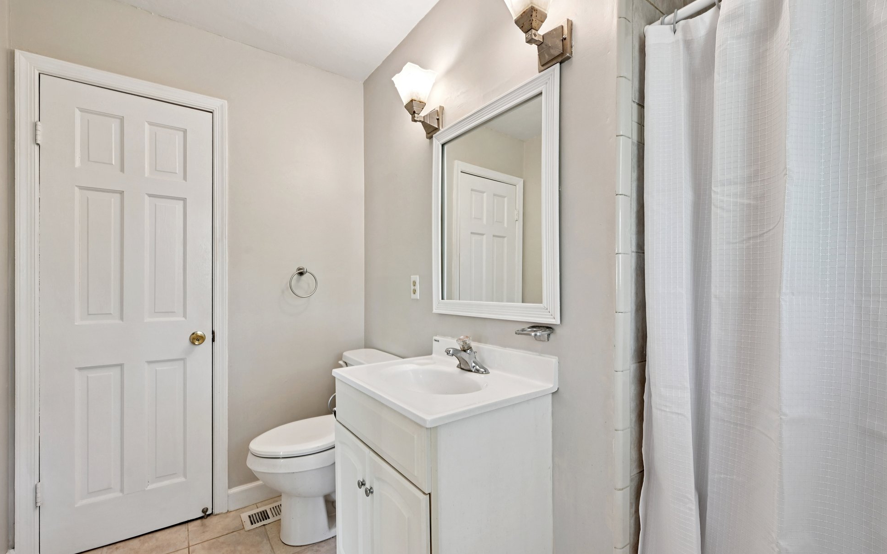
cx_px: 424
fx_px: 363
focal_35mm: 15
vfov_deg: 74.7
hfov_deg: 101.4
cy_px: 289
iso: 400
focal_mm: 14
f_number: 8
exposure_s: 1/10
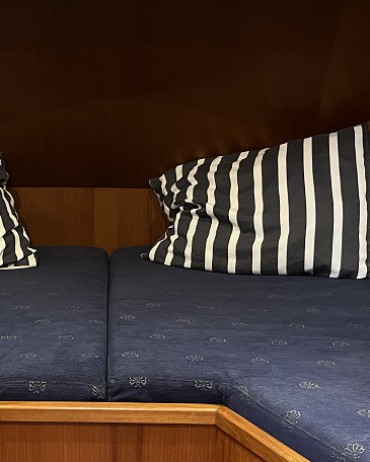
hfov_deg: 26.2
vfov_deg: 32.8
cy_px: 294
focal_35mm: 57
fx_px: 780
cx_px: 77
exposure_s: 1/30
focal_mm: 5.1
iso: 640
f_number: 1.6
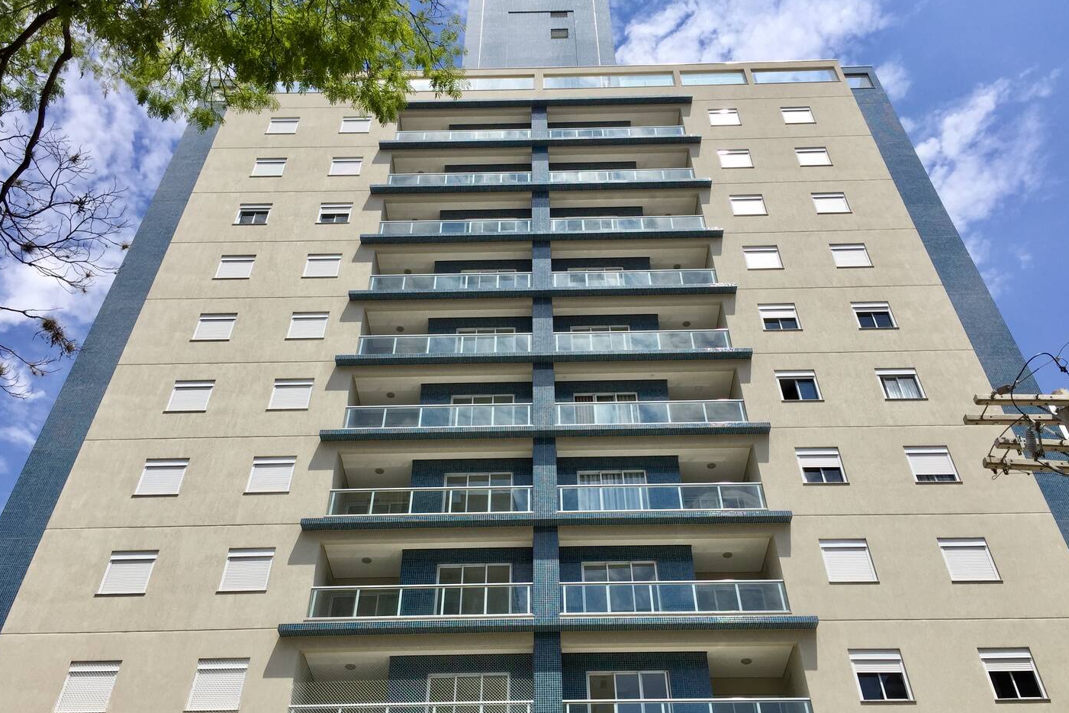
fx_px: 920
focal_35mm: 31
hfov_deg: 60.3
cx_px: 539
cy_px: 396
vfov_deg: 42.3
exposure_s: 1/2475
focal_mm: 4.15
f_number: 2.2
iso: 32
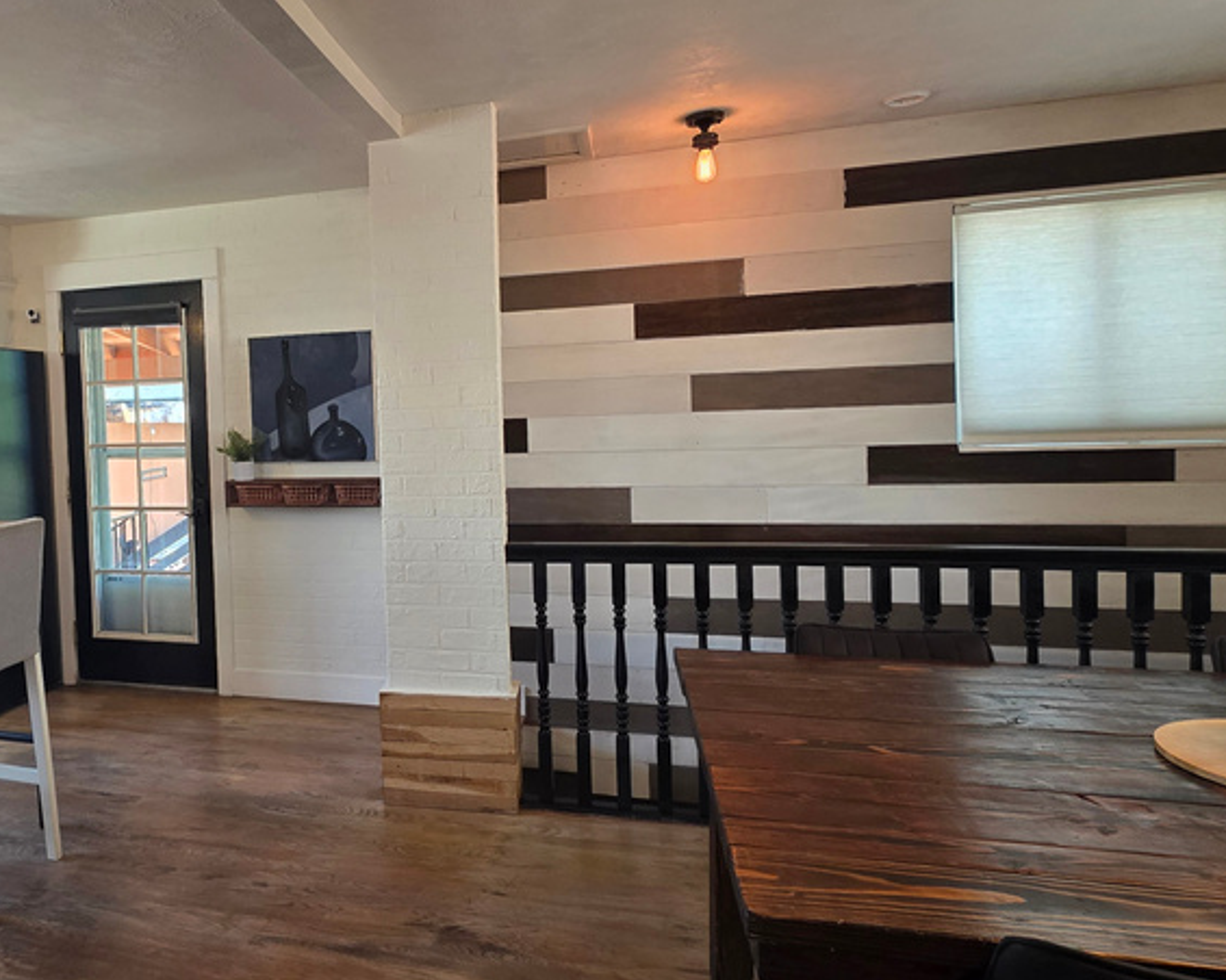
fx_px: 835
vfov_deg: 60.7
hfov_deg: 68.8
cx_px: 339
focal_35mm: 23
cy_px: 427
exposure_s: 1/120
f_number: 1.9
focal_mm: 2.2
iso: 200
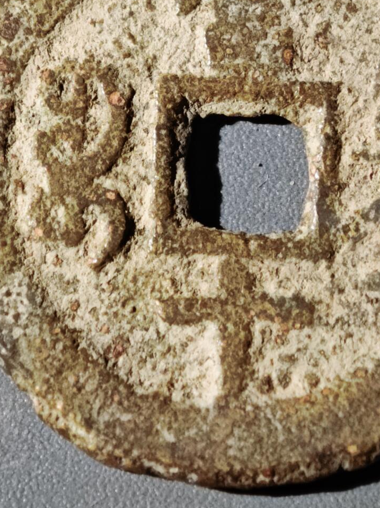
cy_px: 165
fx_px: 3032
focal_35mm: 207
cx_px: 237
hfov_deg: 7.2
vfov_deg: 9.6
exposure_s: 1/100
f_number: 2
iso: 320
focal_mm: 9
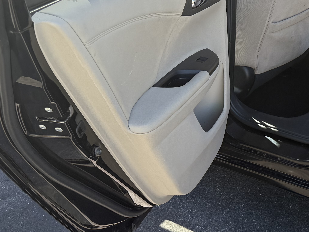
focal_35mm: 67
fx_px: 598
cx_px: 343
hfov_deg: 26.6
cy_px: 13
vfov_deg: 21.3
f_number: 1.78
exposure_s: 1/708
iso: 100
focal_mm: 6.76
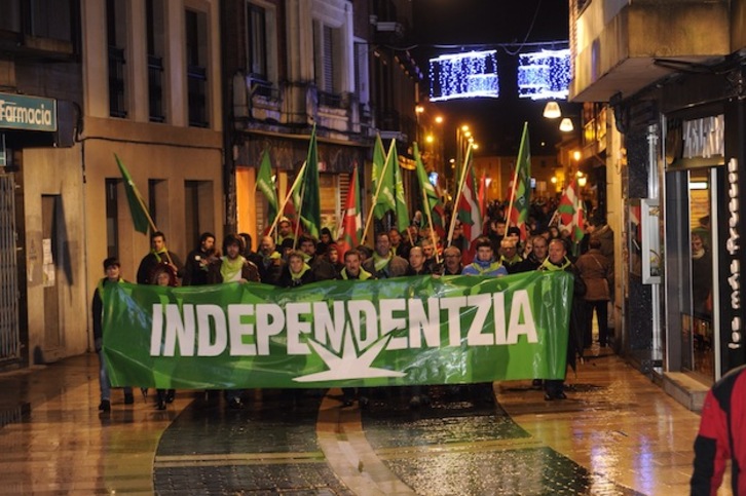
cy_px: 248
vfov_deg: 14.8
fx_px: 1905
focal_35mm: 92
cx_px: 373
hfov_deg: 22.2
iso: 3200
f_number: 4.5
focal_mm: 92
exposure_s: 1/25
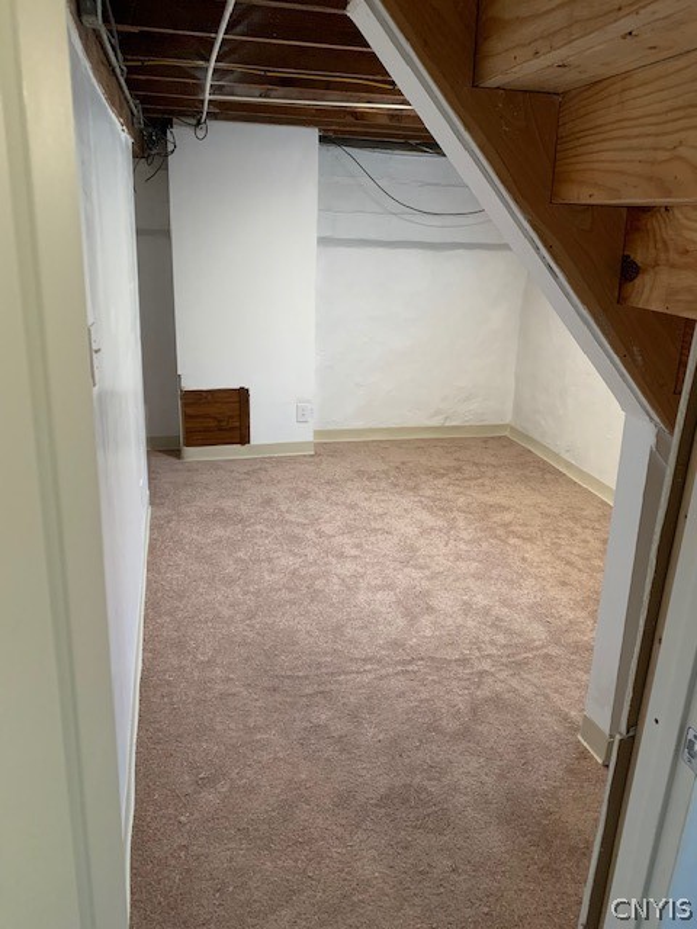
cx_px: 348
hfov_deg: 53.1
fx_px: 698
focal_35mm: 26
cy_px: 464
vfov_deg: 67.3
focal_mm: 4.25
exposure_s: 1/60
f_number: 1.8
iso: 250
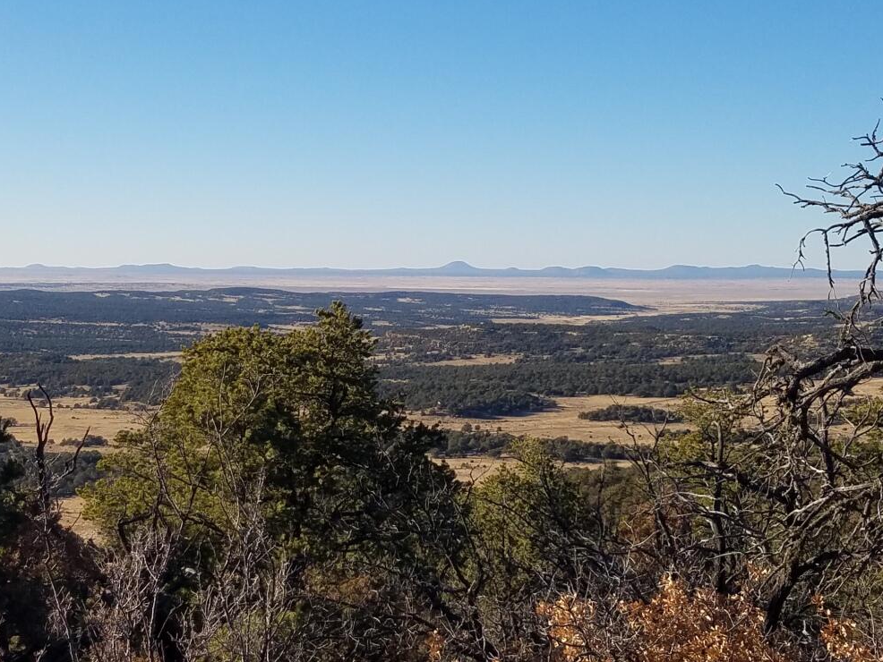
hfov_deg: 65.3
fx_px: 689
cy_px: 319
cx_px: 440
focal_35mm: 27
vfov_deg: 51.4
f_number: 1.7
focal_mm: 4.2
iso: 50
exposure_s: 1/2144
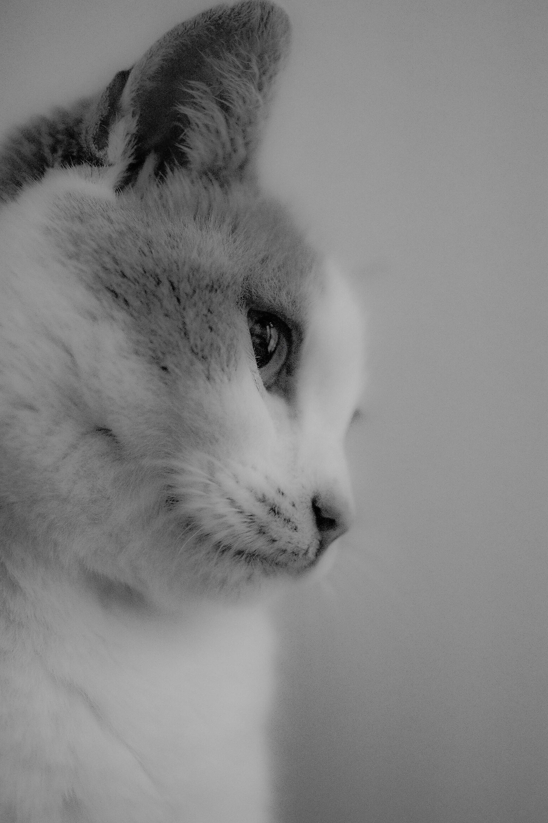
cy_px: 415
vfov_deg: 60.3
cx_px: 276
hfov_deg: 42.3
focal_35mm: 31
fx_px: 708
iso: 8000
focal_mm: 20
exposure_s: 1/200
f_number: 1.8
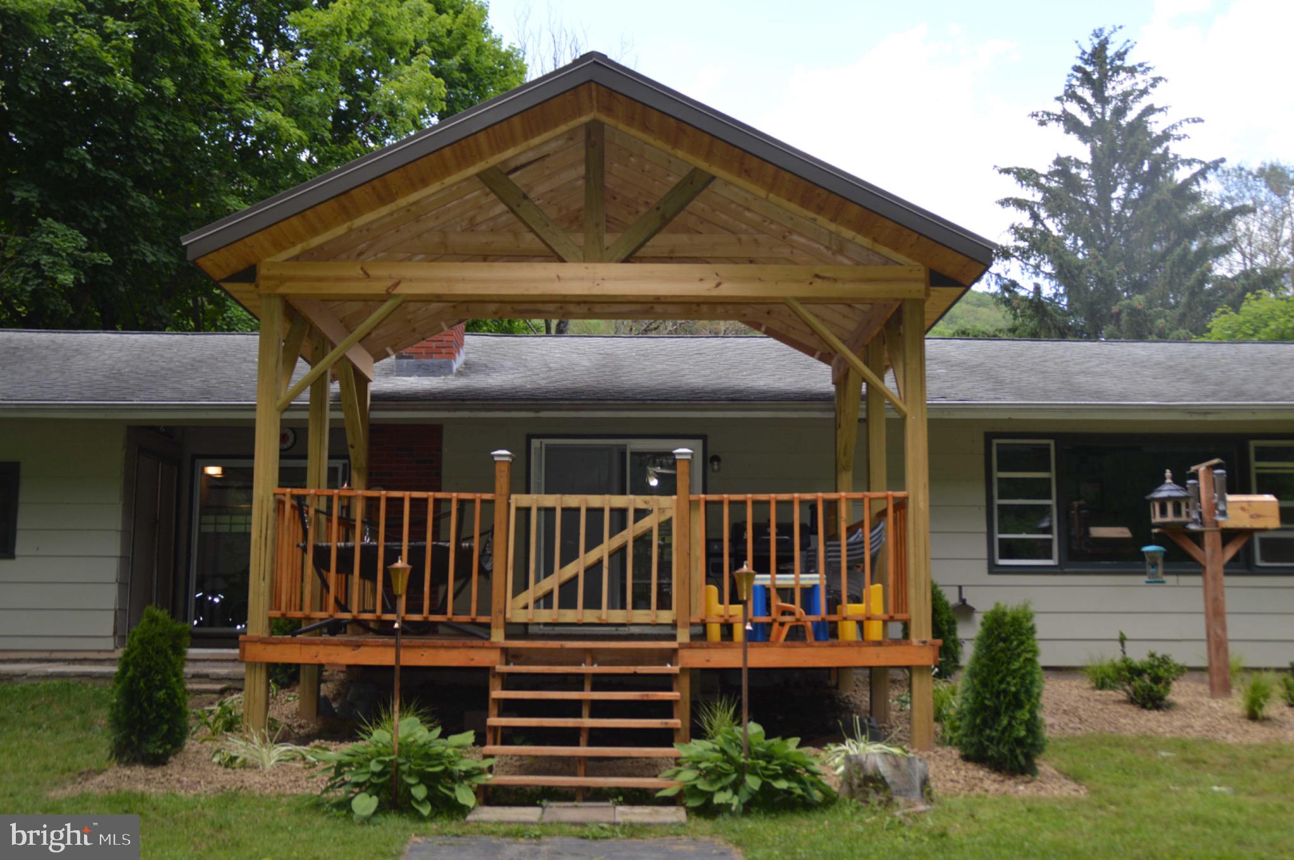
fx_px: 1508
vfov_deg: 31.8
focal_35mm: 42
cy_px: 430
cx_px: 647
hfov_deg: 46.4
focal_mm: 28
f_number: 4
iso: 100
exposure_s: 1/160
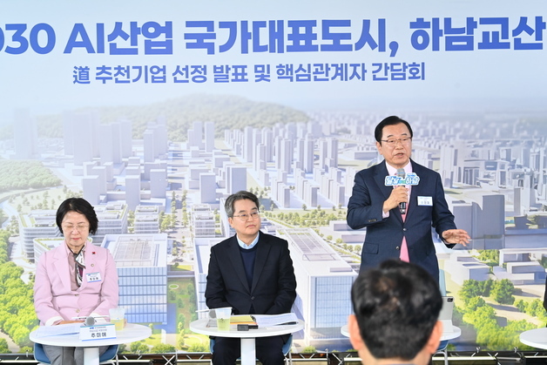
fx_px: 1094
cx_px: 274
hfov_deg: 28.1
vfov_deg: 18.9
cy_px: 182
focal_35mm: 72
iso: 800
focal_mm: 72
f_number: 5.6
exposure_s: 1/200
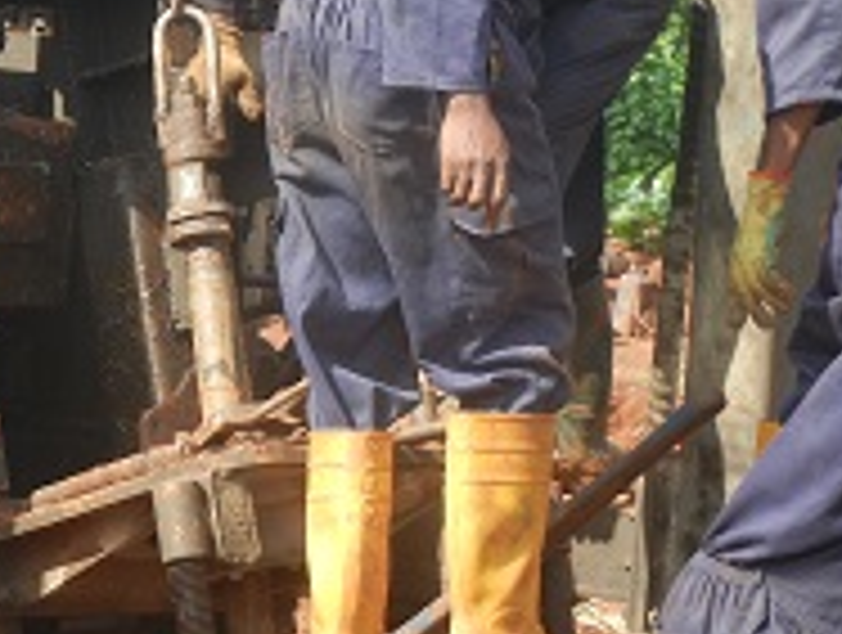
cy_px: 54
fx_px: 4630
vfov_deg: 7.8
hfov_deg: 10.4
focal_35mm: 190
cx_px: 189
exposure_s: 1/260
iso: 160
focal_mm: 16
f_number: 4.4
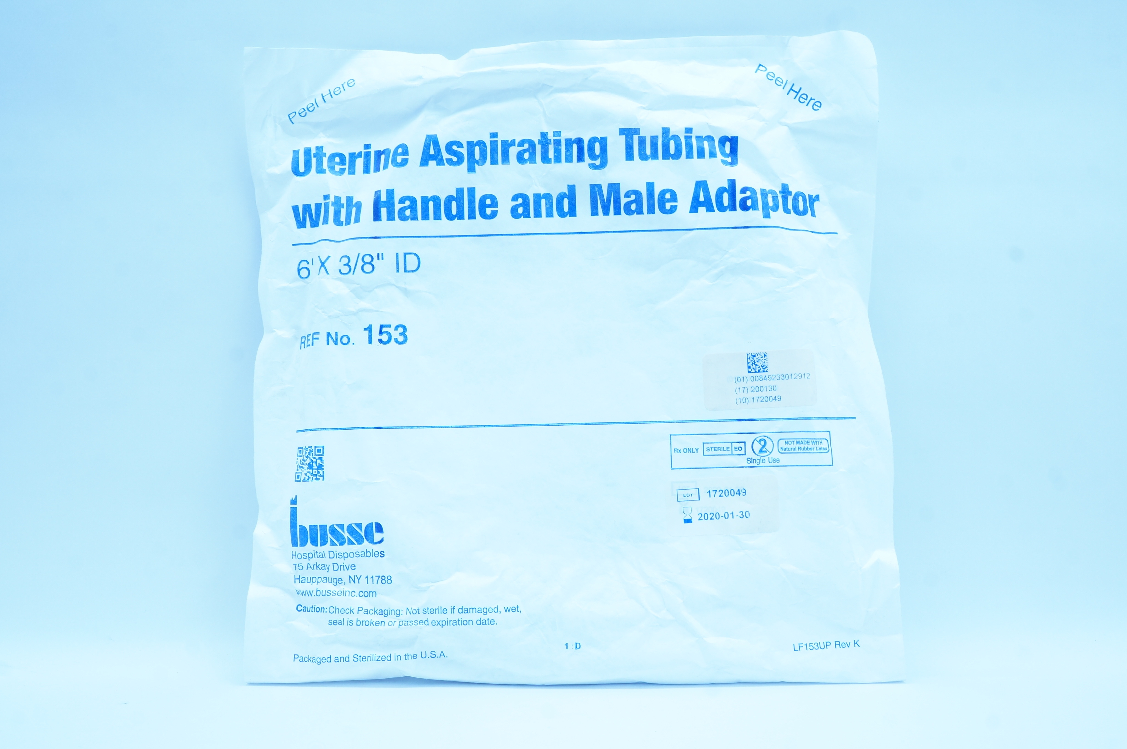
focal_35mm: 38
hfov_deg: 51.3
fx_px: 1173
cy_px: 374
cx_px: 564
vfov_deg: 35.4
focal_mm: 25
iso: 400
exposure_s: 1/15
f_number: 11
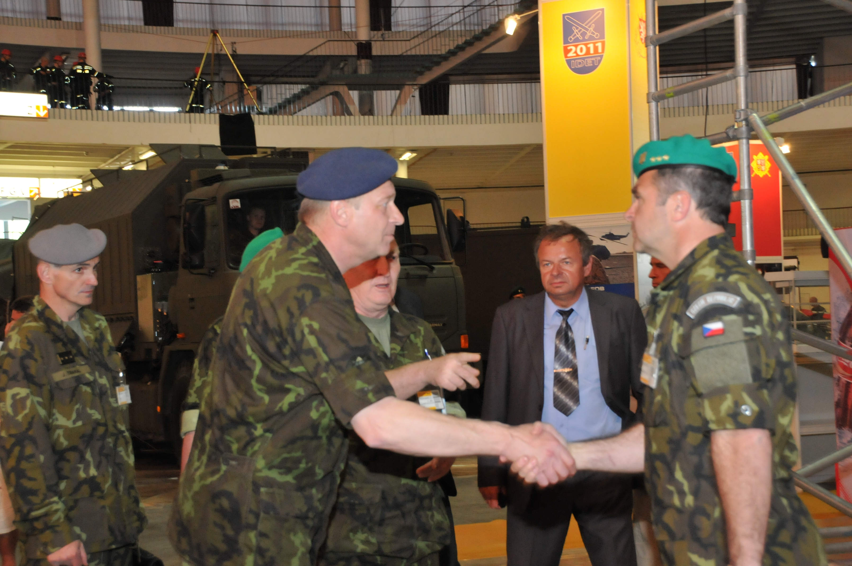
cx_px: 426
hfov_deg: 31.9
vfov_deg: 21.5
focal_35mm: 63
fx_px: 1489
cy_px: 283
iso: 1400
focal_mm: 42
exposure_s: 1/60
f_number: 7.1
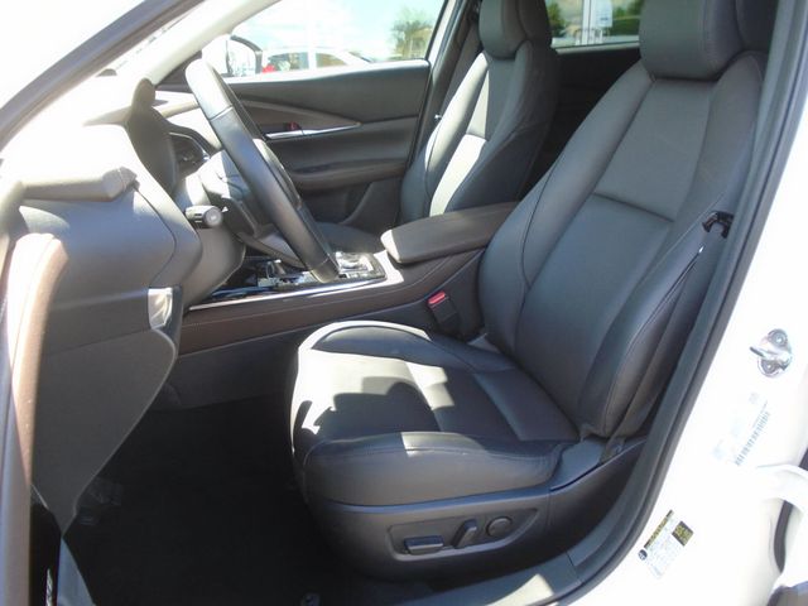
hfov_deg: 67.3
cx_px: 404
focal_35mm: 26
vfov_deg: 53.1
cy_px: 303
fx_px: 607
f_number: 3.2
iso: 100
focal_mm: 4.6
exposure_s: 1/60
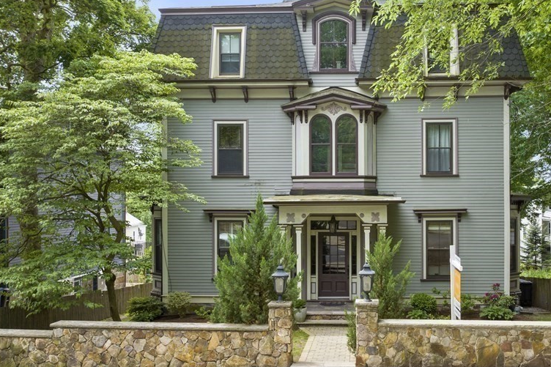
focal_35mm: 34
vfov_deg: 38.8
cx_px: 330
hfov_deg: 55.4
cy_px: 197
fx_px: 520
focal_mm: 12.29
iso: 400
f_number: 2.8
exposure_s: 1/240
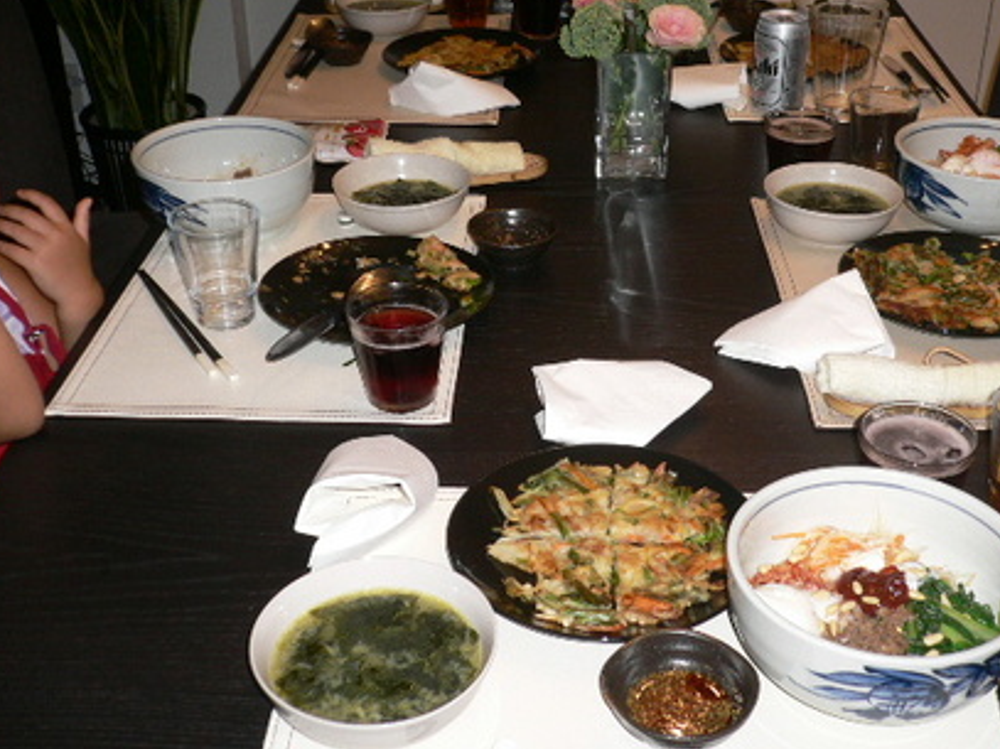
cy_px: 345
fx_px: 1242
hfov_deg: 43.7
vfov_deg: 33.6
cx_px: 580
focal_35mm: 43
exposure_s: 1/60
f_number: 2.8
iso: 100
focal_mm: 5.8
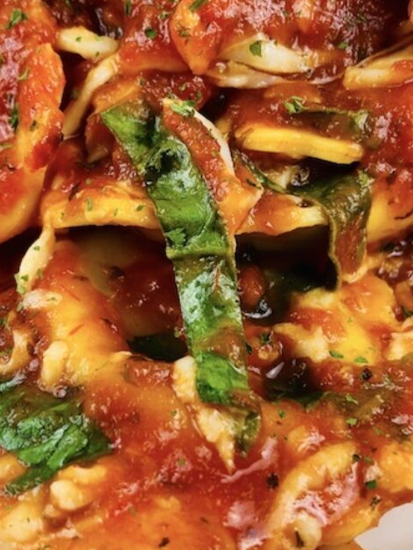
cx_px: 190
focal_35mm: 38
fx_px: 604
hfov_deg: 37.7
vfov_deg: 49.0
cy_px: 282
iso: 20
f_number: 1.8
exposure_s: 1/30
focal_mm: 3.99
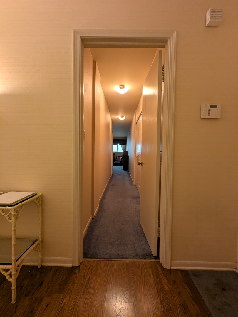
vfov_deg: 94.5
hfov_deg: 78.1
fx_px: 147
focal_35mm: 16
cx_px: 119
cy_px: 158
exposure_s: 1/24
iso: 102
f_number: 2.2
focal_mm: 2.35
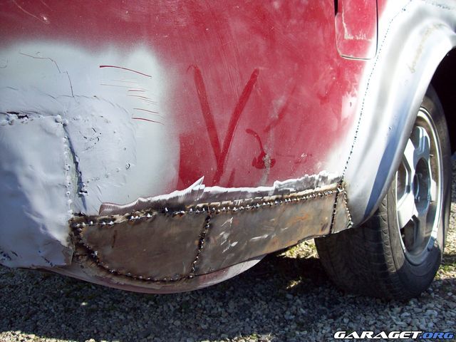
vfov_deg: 39.7
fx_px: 474
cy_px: 171
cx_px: 228
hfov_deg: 51.4
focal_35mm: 36
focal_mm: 6
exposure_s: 1/208
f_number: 2.7
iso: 80
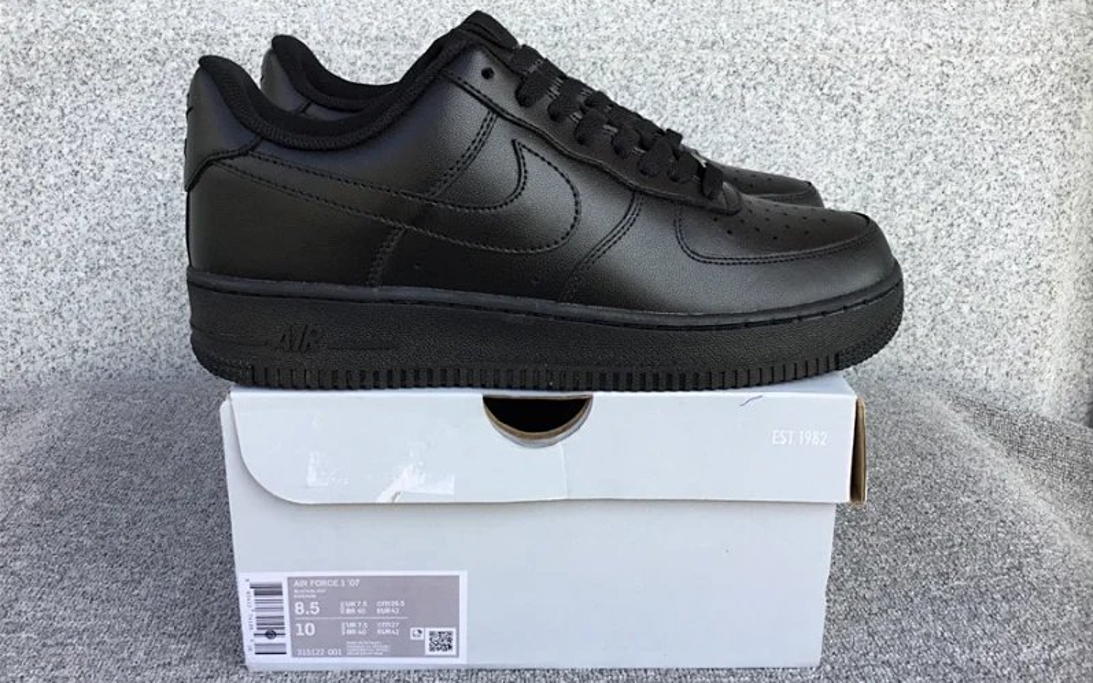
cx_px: 547
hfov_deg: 58.1
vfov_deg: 38.3
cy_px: 298
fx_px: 983
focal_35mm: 33
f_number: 2.4
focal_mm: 3.3
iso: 25
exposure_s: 1/130
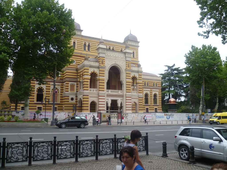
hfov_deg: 63.4
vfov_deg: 49.7
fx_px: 184
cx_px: 114
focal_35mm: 28
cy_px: 85
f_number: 2.8
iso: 80
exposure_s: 1/500
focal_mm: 5
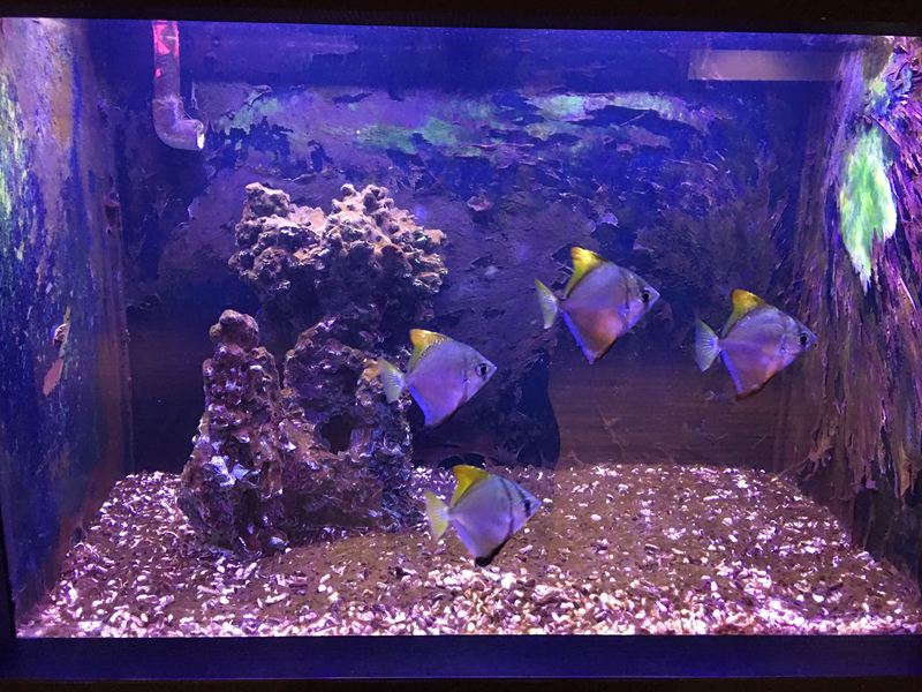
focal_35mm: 29
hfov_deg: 61.7
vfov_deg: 48.2
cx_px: 461
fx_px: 772
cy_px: 346
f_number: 2.2
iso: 64
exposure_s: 1/4
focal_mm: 4.15
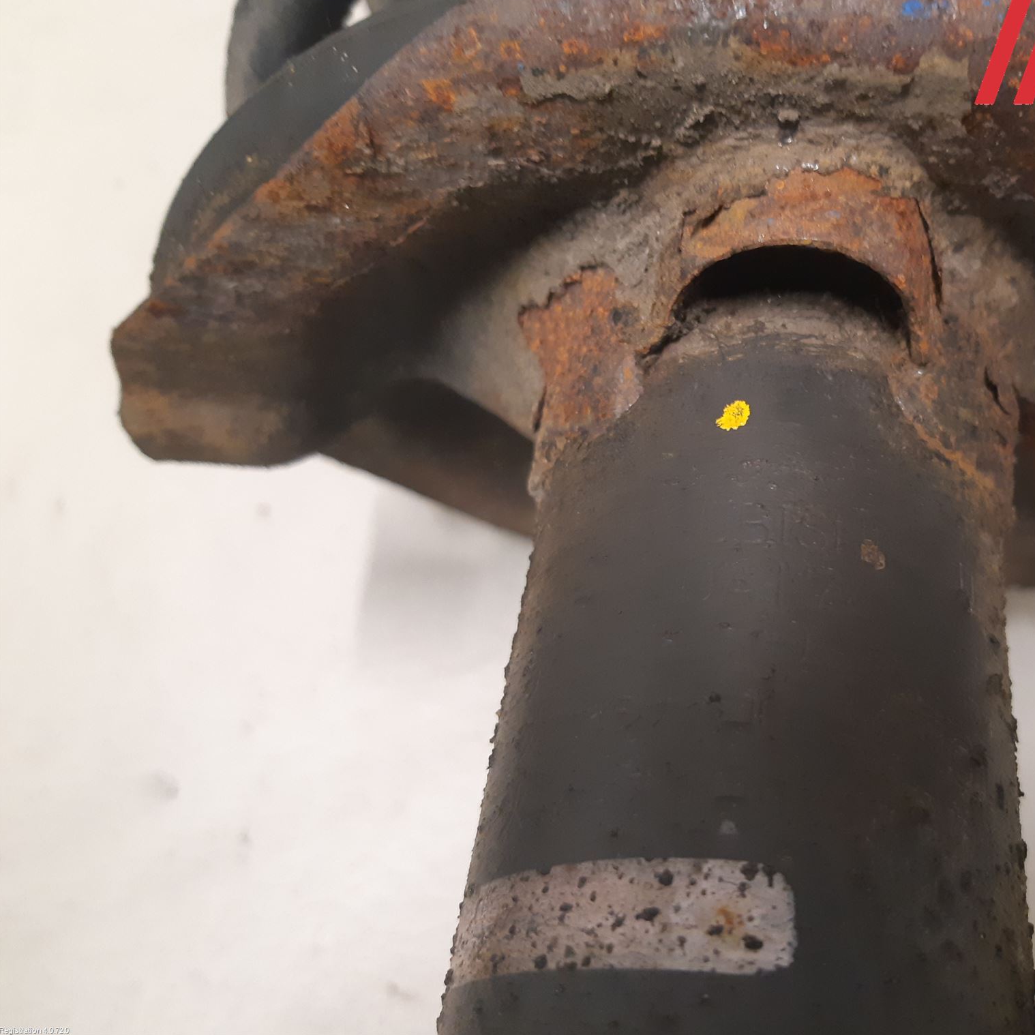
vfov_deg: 52.5
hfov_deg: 51.5
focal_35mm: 31
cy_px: 513
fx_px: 1049
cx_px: 695
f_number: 1.7
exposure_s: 1/25
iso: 250
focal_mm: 3.93
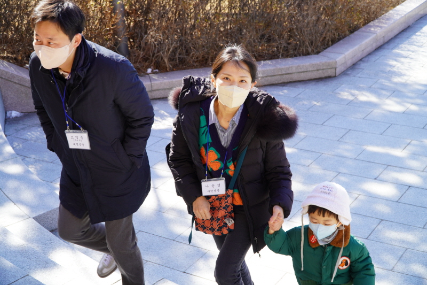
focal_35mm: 54
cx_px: 214
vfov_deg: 25.0
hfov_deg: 36.9
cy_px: 142
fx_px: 640
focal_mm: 36
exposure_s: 1/160
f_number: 5
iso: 100
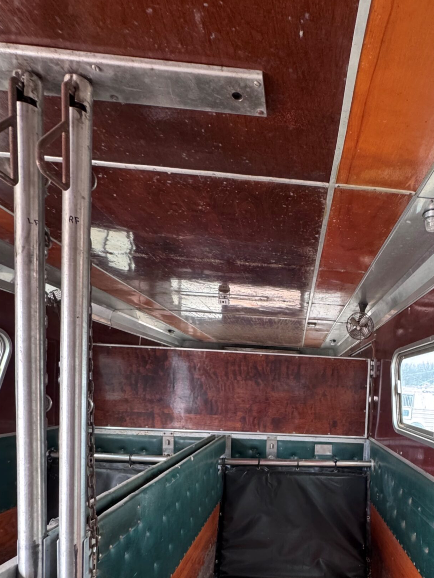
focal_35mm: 22
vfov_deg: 72.6
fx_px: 368
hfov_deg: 58.3
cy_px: 413
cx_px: 320
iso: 320
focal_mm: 2.22
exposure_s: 1/93
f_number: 2.2
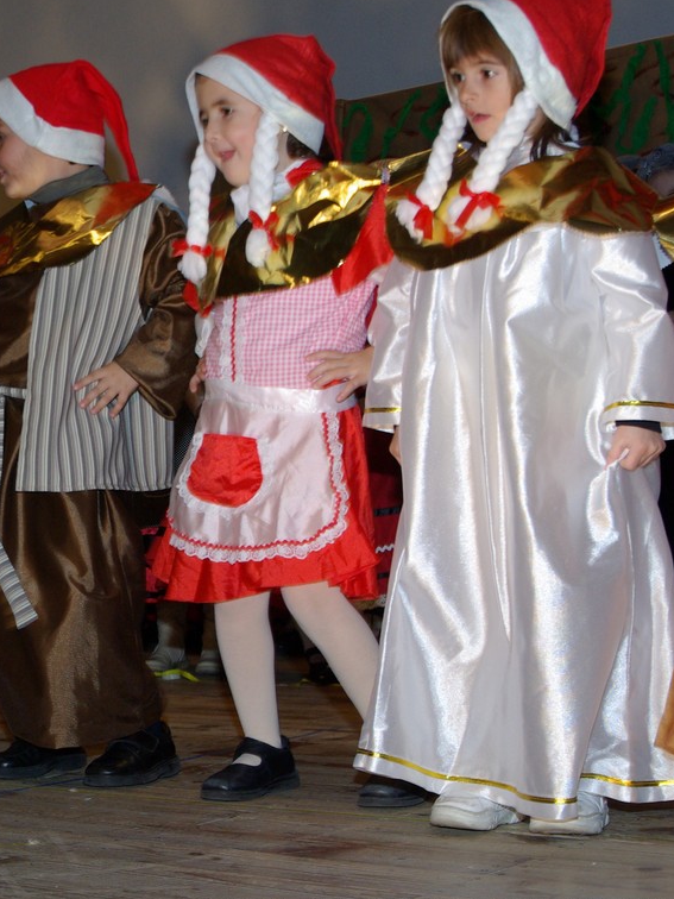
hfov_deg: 18.6
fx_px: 1968
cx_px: -82
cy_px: 428
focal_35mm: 76
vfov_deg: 25.7
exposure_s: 1/45
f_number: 5.6
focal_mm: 31
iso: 400
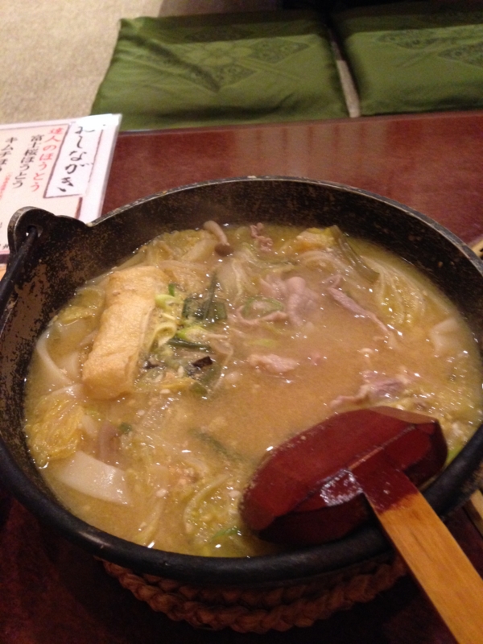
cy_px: 322
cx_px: 242
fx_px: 614
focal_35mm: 33
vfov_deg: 55.4
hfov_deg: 42.9
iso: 500
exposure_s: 1/15
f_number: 2.4
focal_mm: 4.12
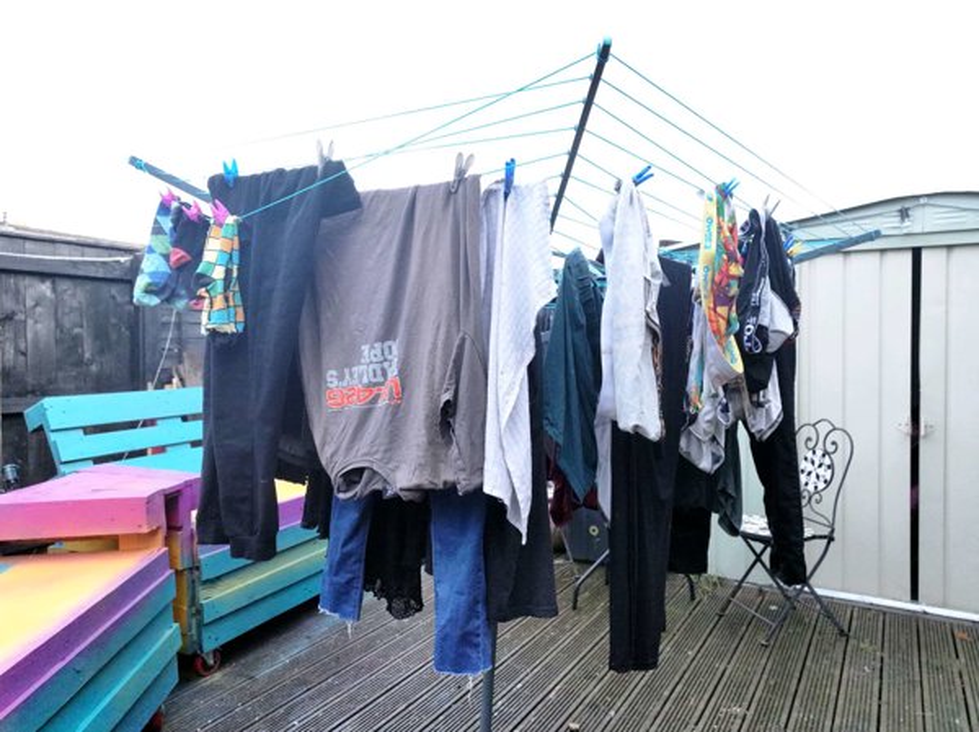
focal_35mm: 24
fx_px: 678
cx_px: 490
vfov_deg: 56.7
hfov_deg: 71.6
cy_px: 366
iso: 3200
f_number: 2.8
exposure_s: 1/4000
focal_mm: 12.29
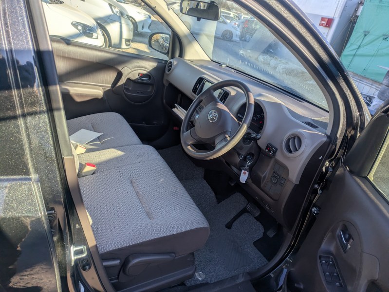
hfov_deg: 69.4
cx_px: 194
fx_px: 281
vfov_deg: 54.9
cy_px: 146
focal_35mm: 25
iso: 41
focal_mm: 5.43
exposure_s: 1/592
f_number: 1.89
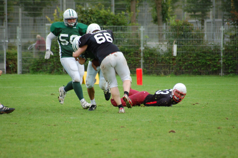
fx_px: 2672
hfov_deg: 5.1
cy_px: 79
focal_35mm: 405
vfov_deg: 3.4
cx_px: 119
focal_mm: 270
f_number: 5.6
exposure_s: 1/500
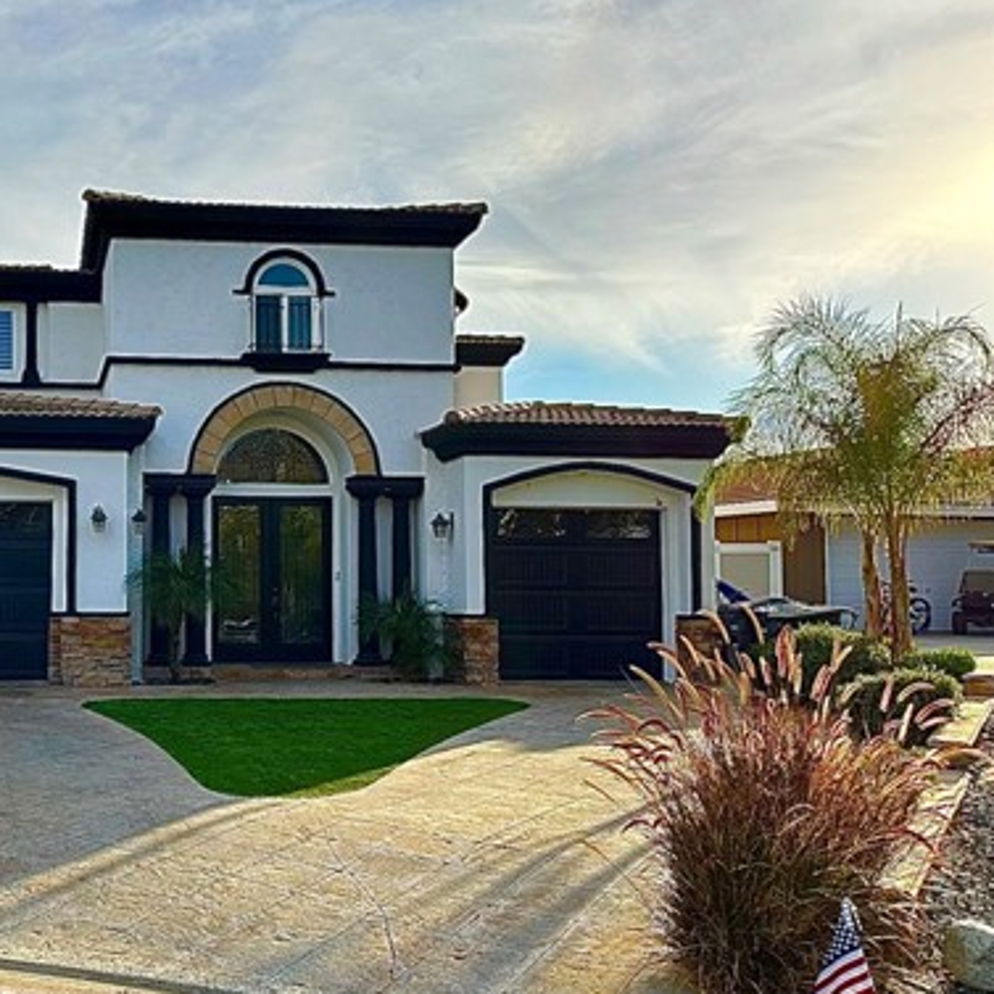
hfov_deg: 43.4
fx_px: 1170
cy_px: 525
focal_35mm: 36
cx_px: 166
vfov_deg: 46.0
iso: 80
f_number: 1.78
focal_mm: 6.86
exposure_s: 1/5525
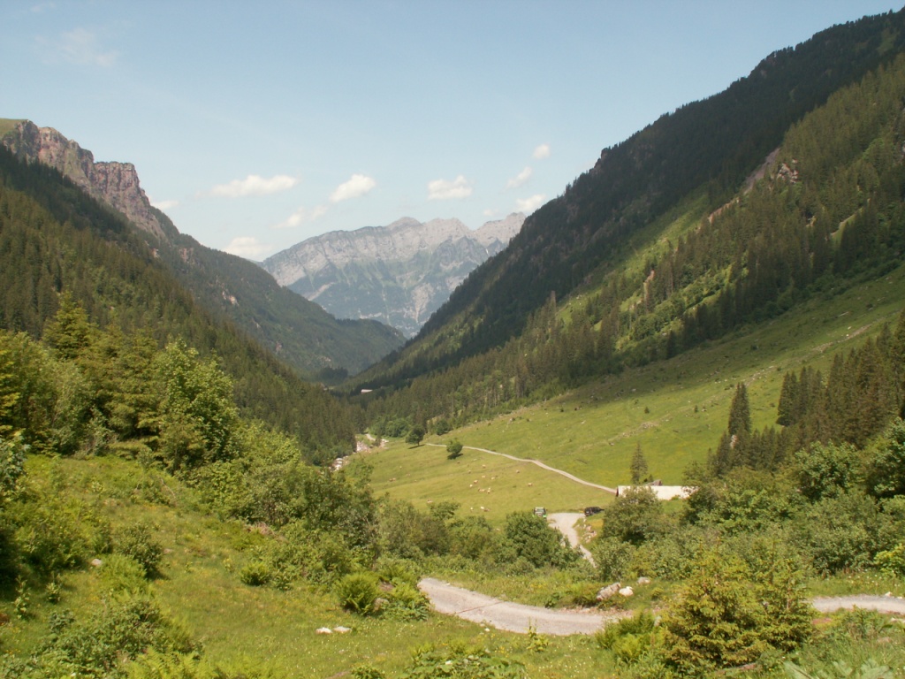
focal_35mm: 35
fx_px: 915
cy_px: 340
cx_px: 452
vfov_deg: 40.7
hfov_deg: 52.6
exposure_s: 1/160
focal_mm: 5.86
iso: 50
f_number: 6.3
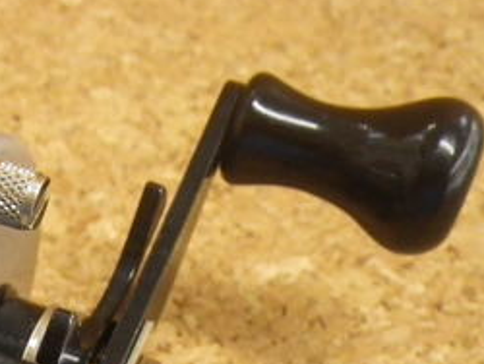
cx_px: -74
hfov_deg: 21.1
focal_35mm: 87
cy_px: 455
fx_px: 1218
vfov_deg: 16.2
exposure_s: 1/50
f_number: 3.8
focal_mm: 6.1
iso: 500
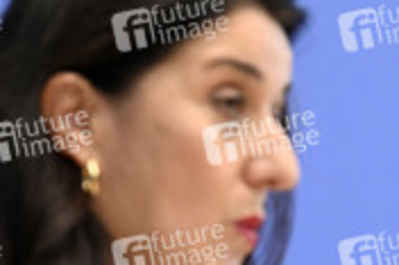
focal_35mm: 410
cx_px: 427
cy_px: 308
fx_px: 4540
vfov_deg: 3.3
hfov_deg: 5.0
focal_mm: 160
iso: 4000
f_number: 5.6
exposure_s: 1/400
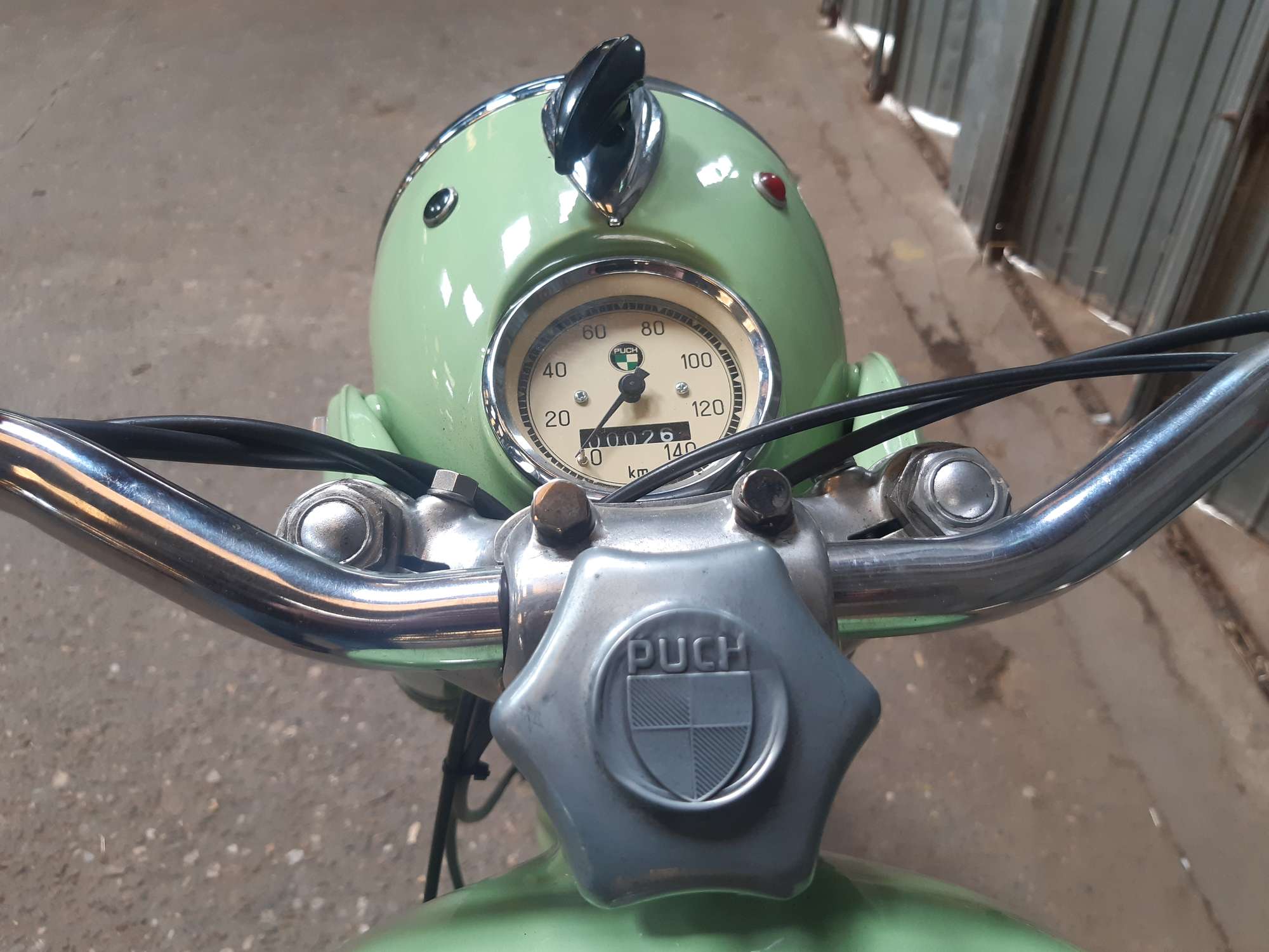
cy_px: 476
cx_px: 634
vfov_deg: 53.1
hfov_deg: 67.3
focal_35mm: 26
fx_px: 953
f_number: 1.7
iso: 100
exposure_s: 1/60
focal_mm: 3.92
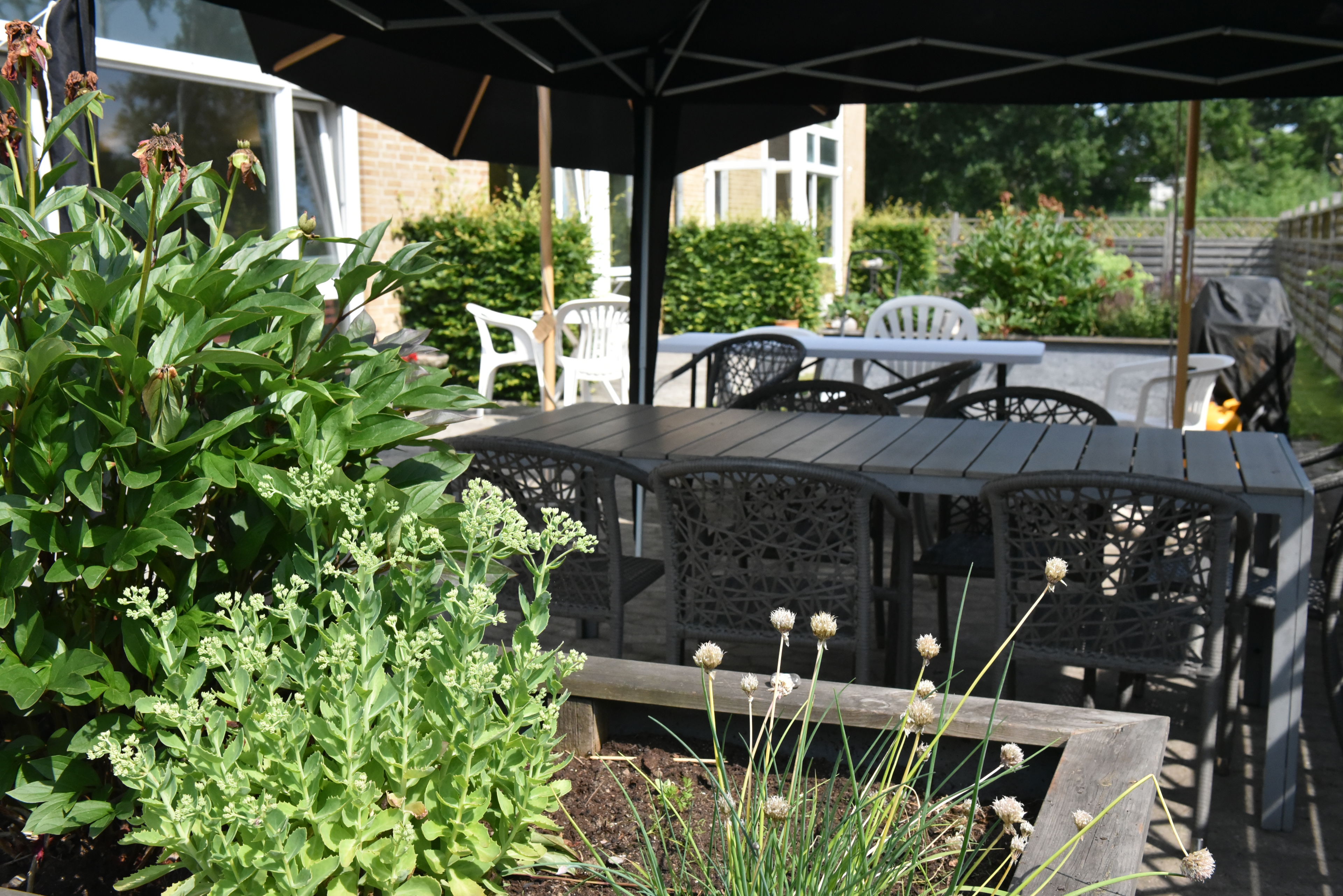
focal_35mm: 38
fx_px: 1418
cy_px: 448
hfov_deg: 50.7
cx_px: 672
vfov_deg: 35.1
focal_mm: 38
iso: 4000
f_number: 8
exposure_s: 1/4000
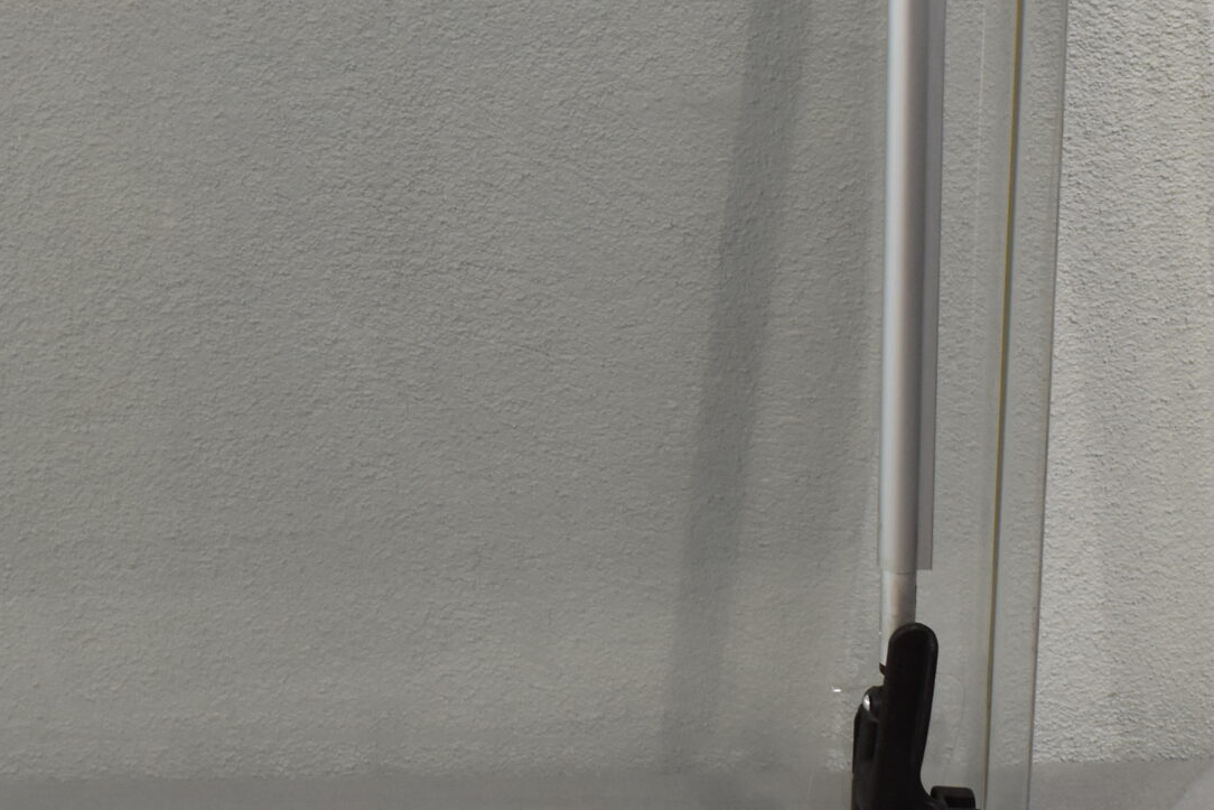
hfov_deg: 23.7
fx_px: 2867
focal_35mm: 85
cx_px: 324
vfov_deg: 16.0
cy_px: 268
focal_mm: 24
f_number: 5.6
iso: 400
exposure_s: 1/125
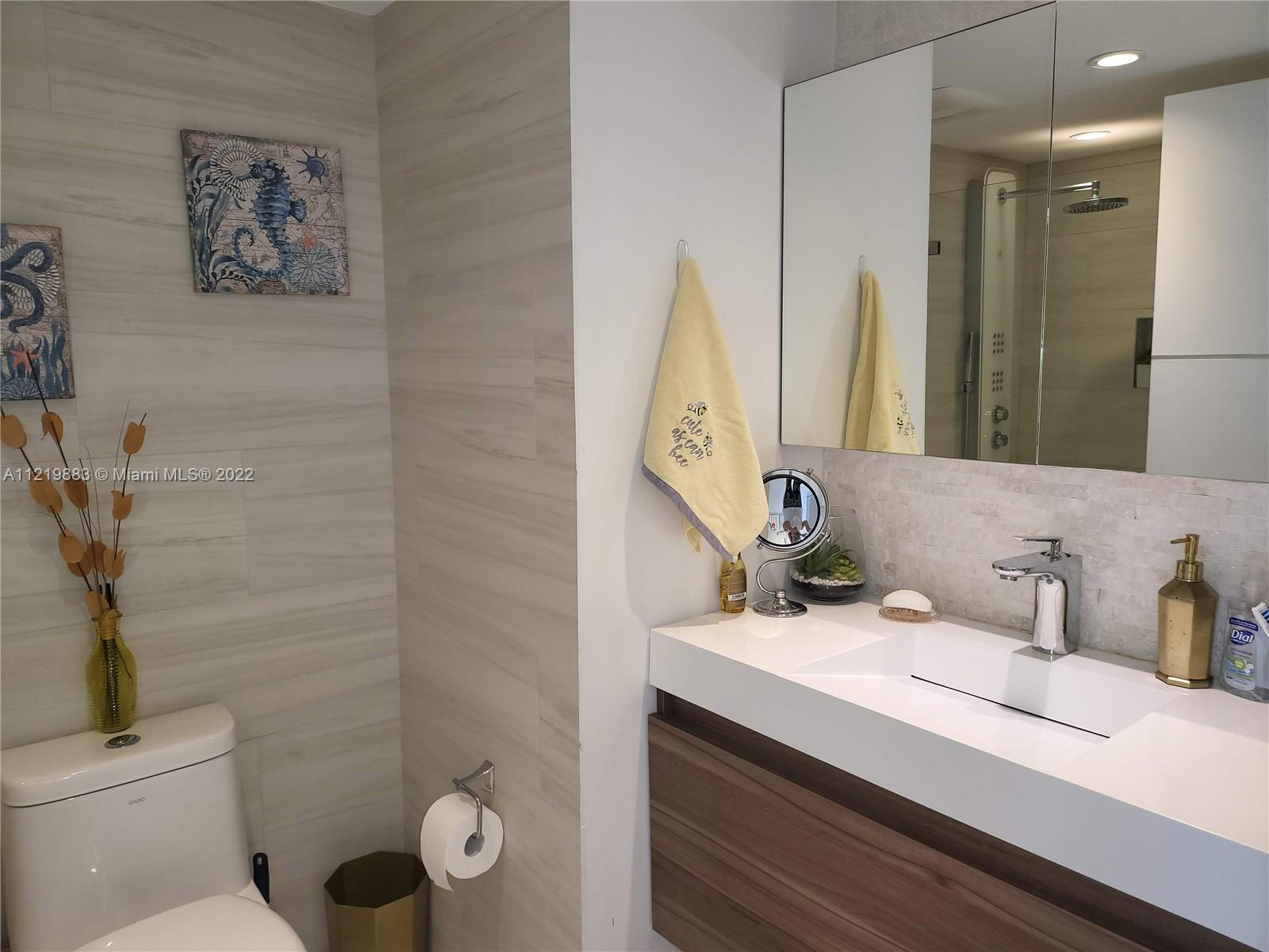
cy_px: 476
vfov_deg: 56.8
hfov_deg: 71.6
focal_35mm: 24
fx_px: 880
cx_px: 634
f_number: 1.8
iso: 50
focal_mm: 5
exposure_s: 1/50
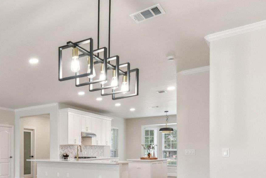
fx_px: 244
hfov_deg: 49.2
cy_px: 143
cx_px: 13
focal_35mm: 33
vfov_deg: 38.5
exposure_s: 1/20
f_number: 8
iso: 400
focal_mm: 14
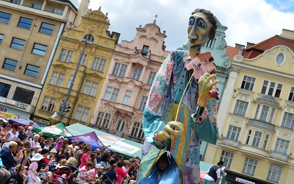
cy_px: 104
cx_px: 174
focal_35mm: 65
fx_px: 521
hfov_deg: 31.4
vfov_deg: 20.0
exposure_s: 1/250
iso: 100
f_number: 8
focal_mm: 30
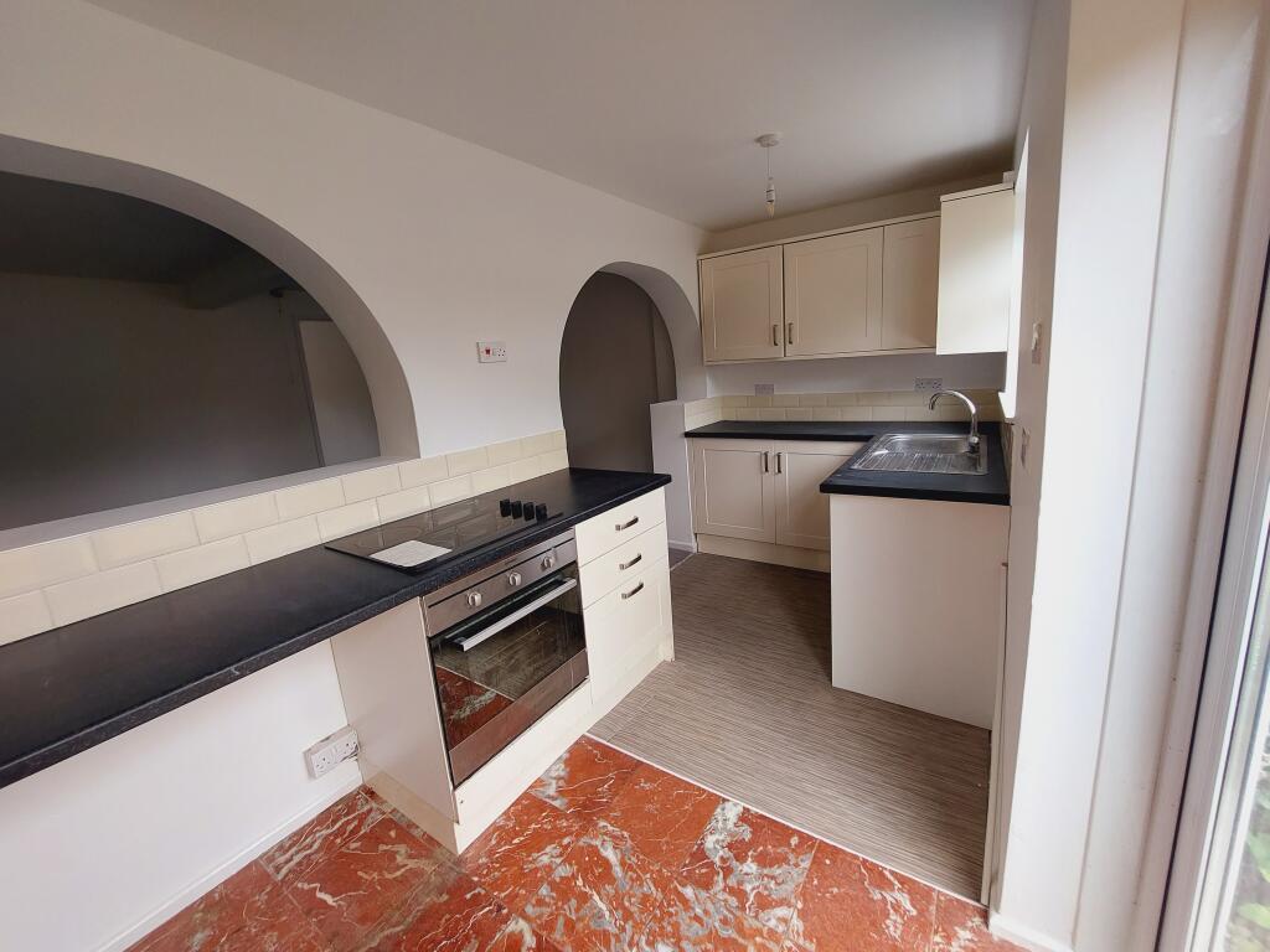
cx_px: 635
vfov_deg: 89.9
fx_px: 477
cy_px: 476
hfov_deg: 106.2
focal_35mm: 13
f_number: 2.2
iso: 64
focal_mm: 1.74
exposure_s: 1/100
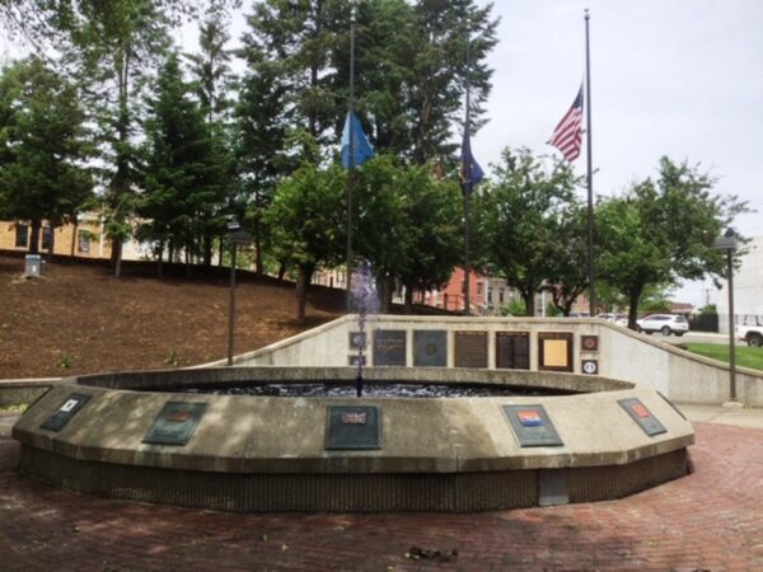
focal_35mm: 31
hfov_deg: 58.4
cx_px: 382
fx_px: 683
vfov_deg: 45.4
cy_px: 286
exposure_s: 1/1045
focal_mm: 3.3
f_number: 2.4
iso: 25
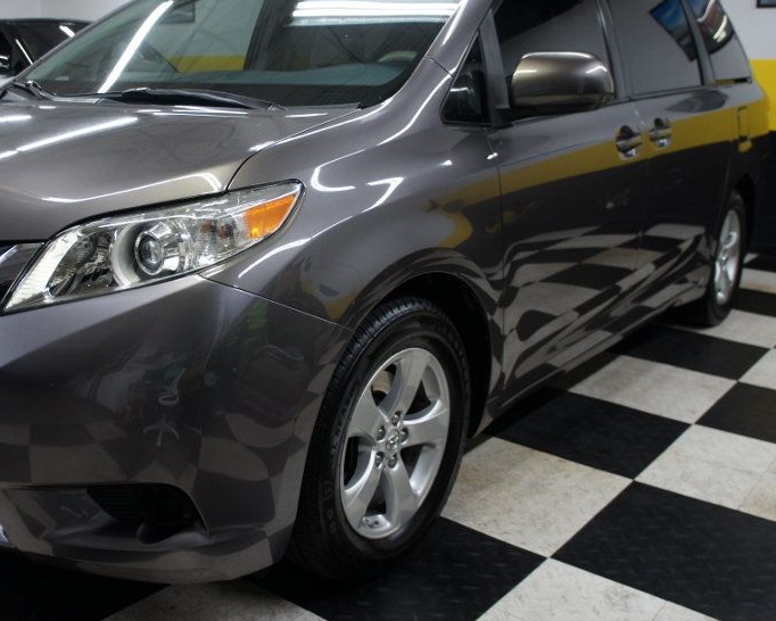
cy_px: 258
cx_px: 239
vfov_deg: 39.1
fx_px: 873
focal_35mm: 38
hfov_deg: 46.9
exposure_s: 1/30
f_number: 3.5
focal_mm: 18
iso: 250
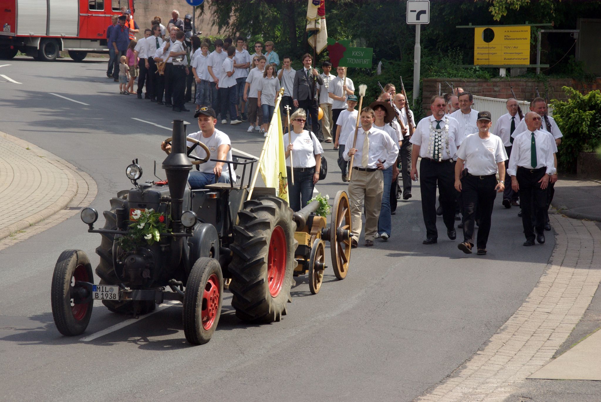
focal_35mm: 135
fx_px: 2256
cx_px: 300
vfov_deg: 10.2
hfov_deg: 15.2
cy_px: 201
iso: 400
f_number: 8
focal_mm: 90
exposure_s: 1/500
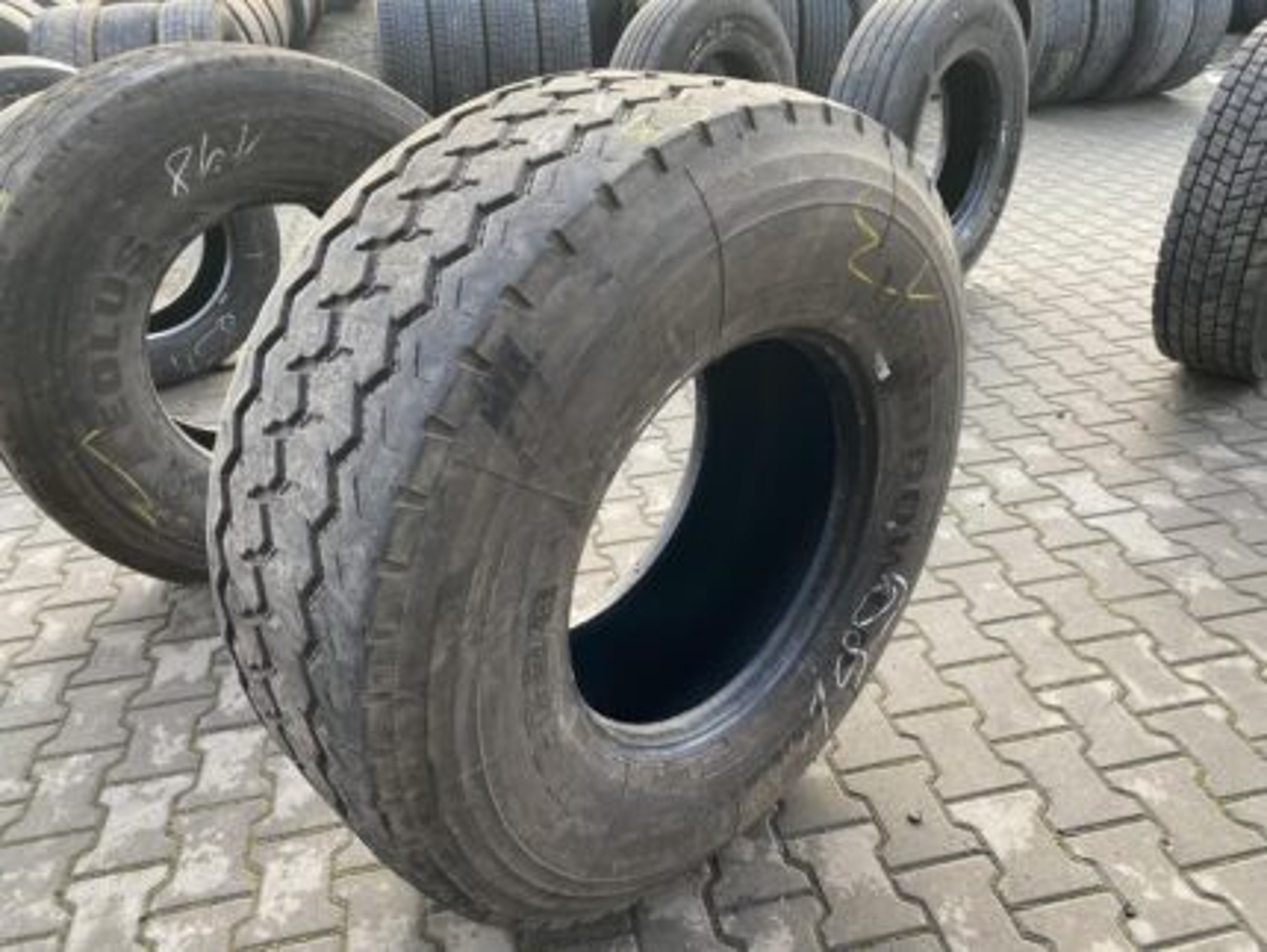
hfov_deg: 67.3
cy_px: 476
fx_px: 952
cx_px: 634
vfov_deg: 53.1
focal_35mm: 26
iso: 80
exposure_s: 1/122
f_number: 1.8
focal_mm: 4.25
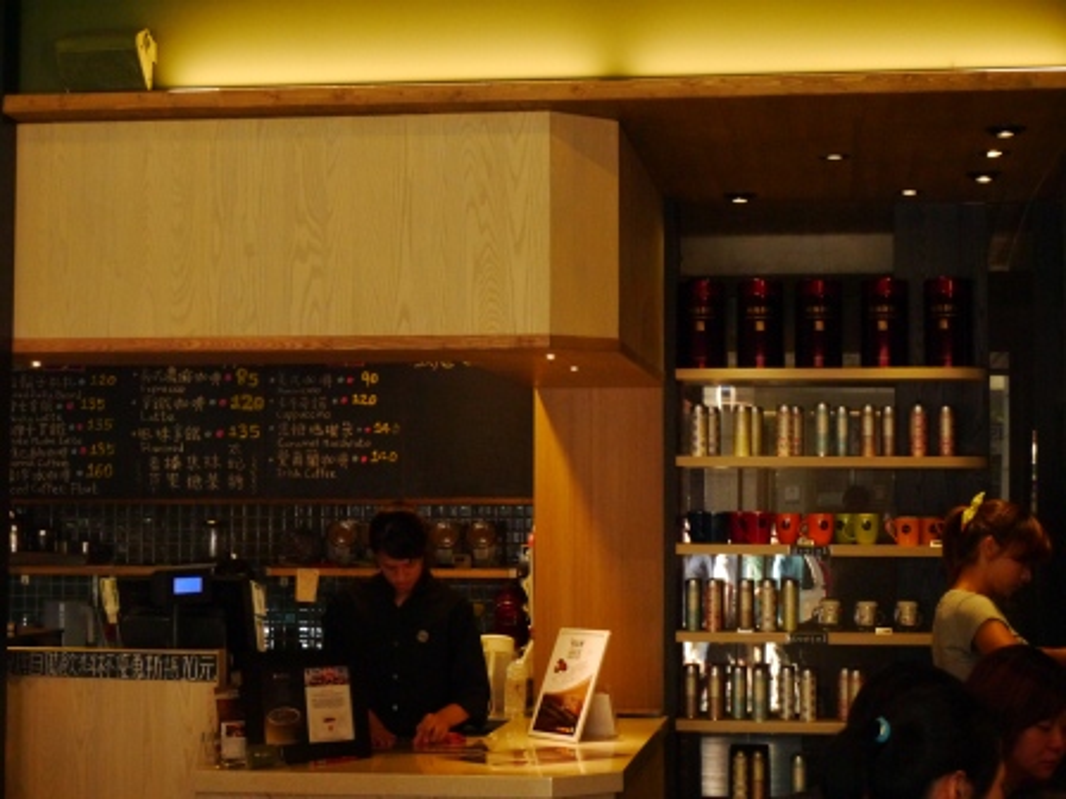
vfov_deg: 21.0
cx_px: 533
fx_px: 2156
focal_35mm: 70
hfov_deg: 27.8
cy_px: 400
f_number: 5.6
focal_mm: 35
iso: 1600
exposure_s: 1/50
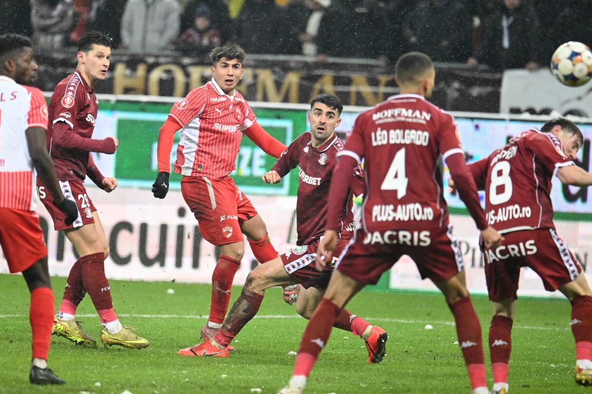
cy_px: 193
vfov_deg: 3.0
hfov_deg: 4.5
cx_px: 272
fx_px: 7546
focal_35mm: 459
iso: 4000
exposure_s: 1/1000
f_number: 4.5
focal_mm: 400
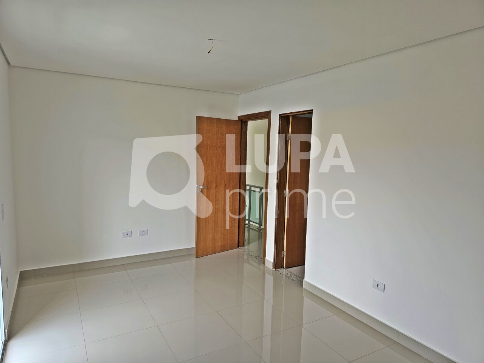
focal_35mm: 23
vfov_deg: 58.9
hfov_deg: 73.9
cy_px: 182
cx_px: 242
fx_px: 322
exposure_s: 1/120
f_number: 1.7
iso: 32
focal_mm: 6.3
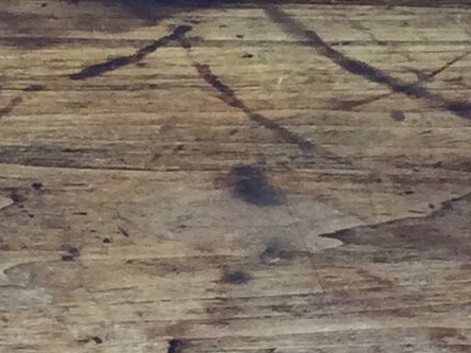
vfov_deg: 6.3
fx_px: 3102
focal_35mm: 228
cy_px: 706
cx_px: -311
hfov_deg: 8.4
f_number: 2.4
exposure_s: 1/142
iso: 25
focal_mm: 3.3
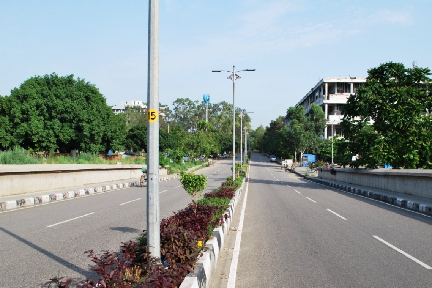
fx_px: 360
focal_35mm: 30
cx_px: 216
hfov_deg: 61.9
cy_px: 144
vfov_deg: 43.6
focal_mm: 20
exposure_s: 1/200
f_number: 7.1
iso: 100
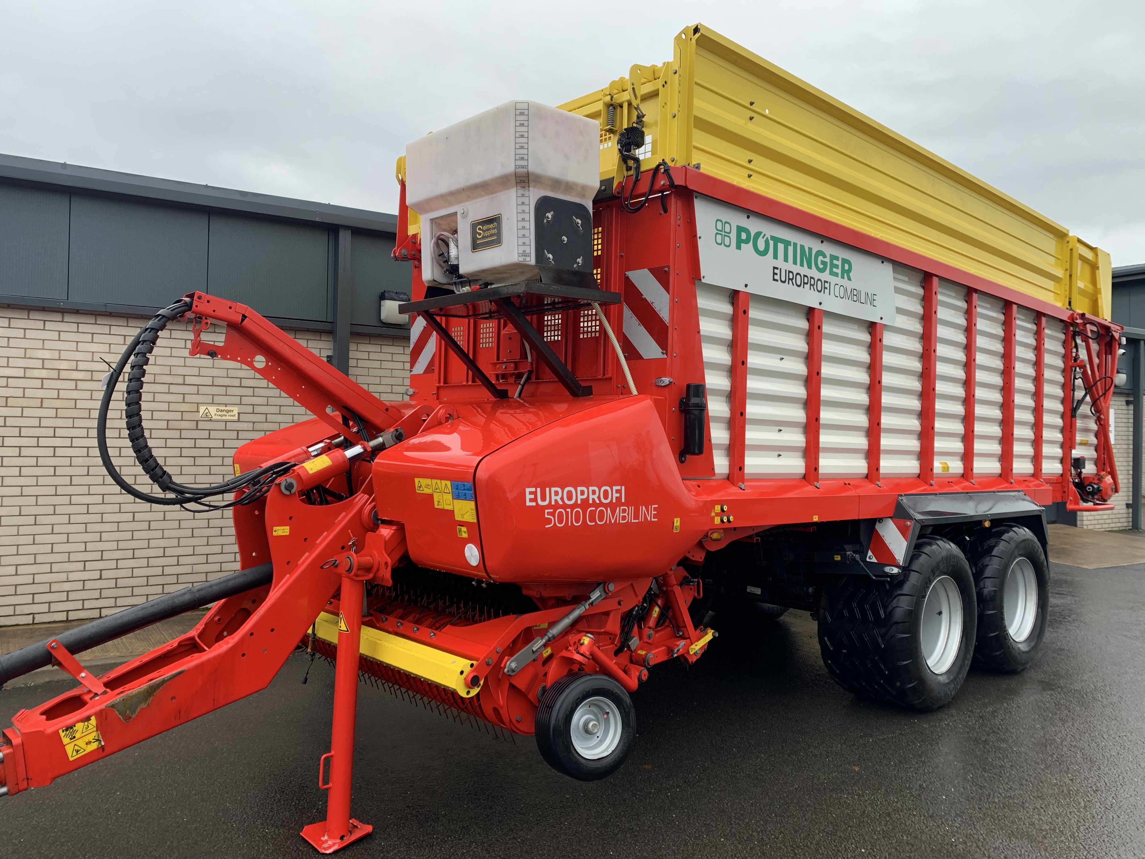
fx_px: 860
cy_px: 430
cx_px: 572
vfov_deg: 53.1
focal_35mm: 26
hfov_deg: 67.3
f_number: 1.8
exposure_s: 1/134
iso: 25
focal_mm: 4.25
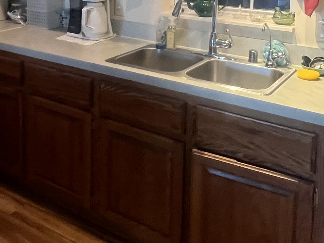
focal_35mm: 44
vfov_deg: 29.9
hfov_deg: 41.4
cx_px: 74
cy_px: -16
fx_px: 412
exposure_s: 1/60
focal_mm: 1.57
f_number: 1.8
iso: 640
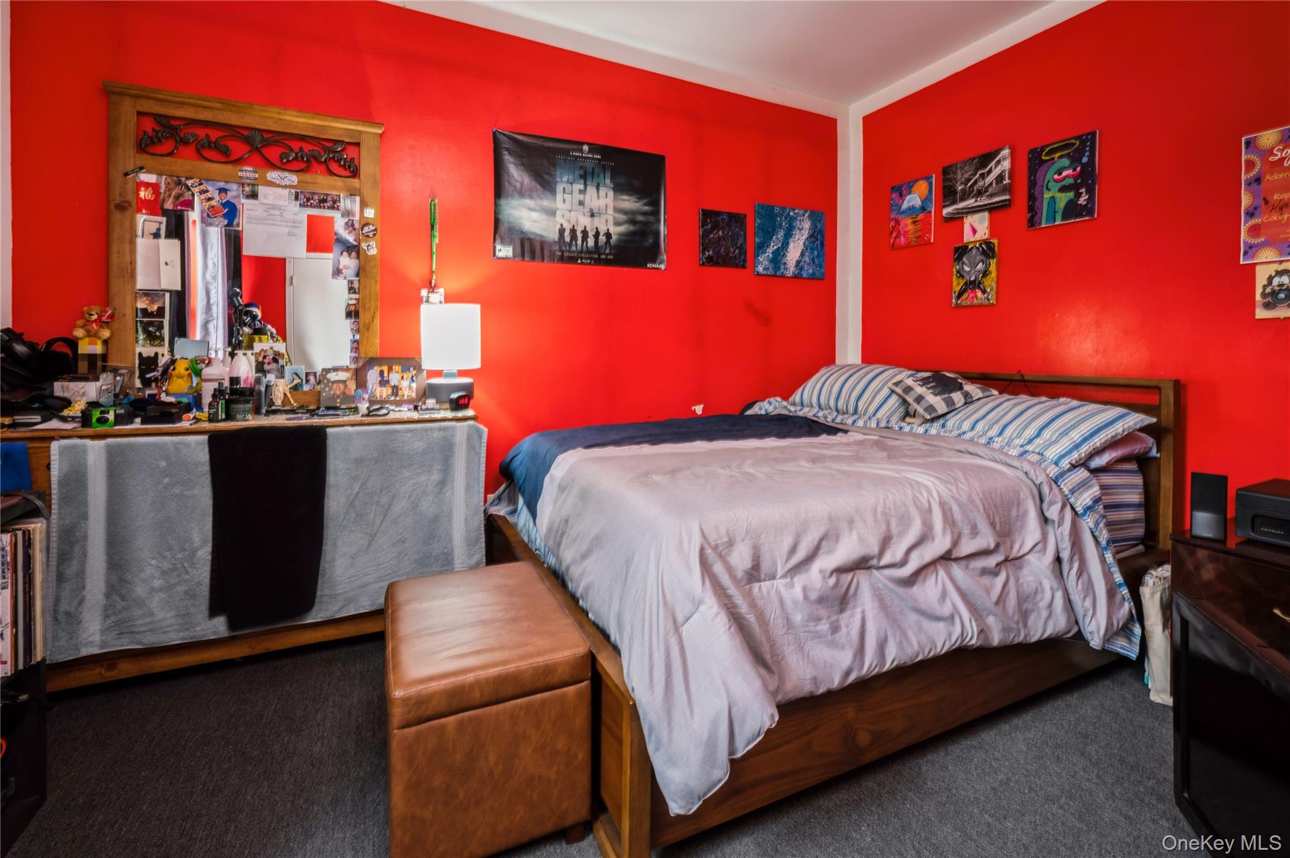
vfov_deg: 75.4
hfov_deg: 98.6
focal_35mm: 16
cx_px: 645
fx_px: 555
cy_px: 429
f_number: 11
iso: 200
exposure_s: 1
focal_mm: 15.5
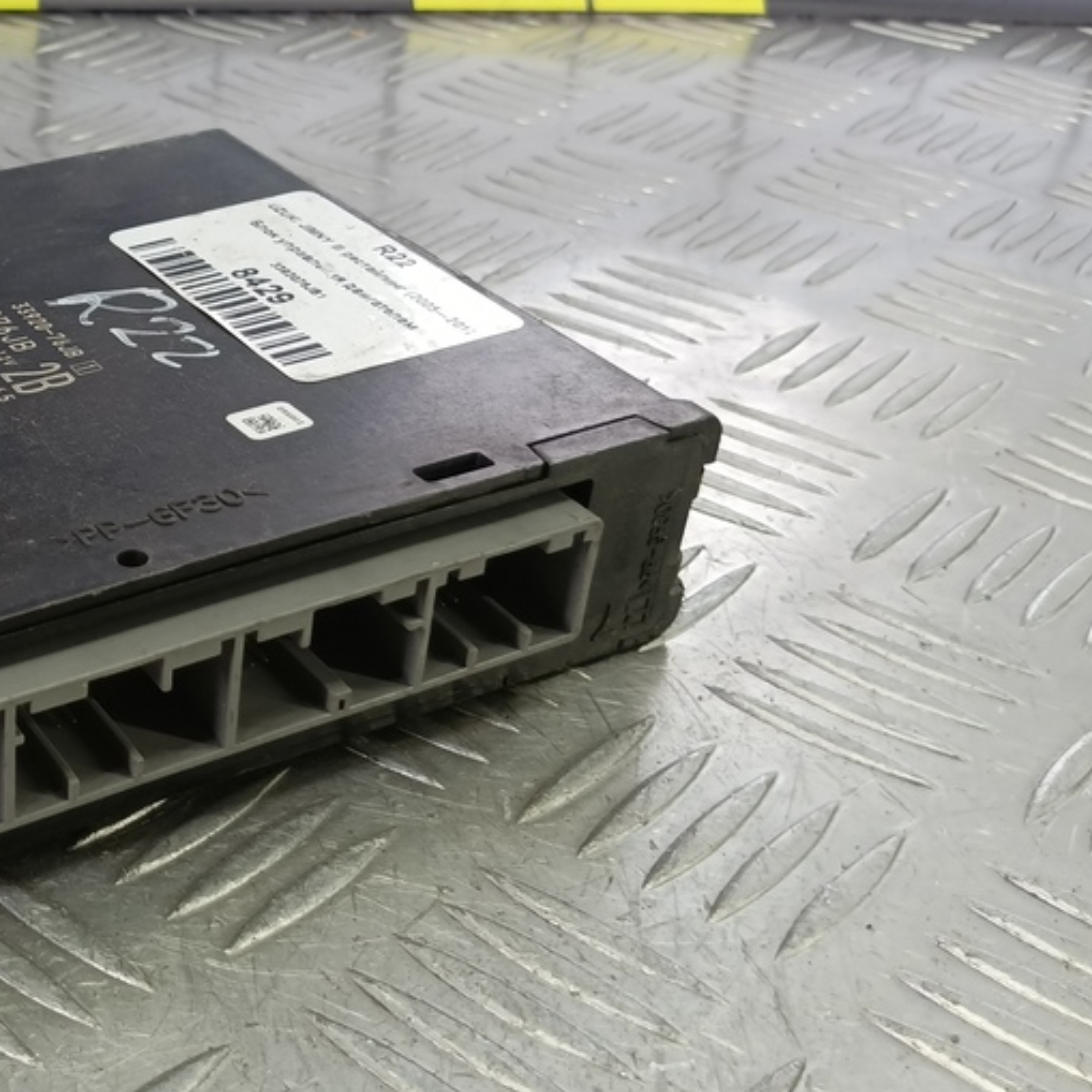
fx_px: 1713
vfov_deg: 35.4
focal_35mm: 48
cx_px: 9
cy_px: 523
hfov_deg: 32.6
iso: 104
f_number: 1.6
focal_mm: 4.11
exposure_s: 1/50
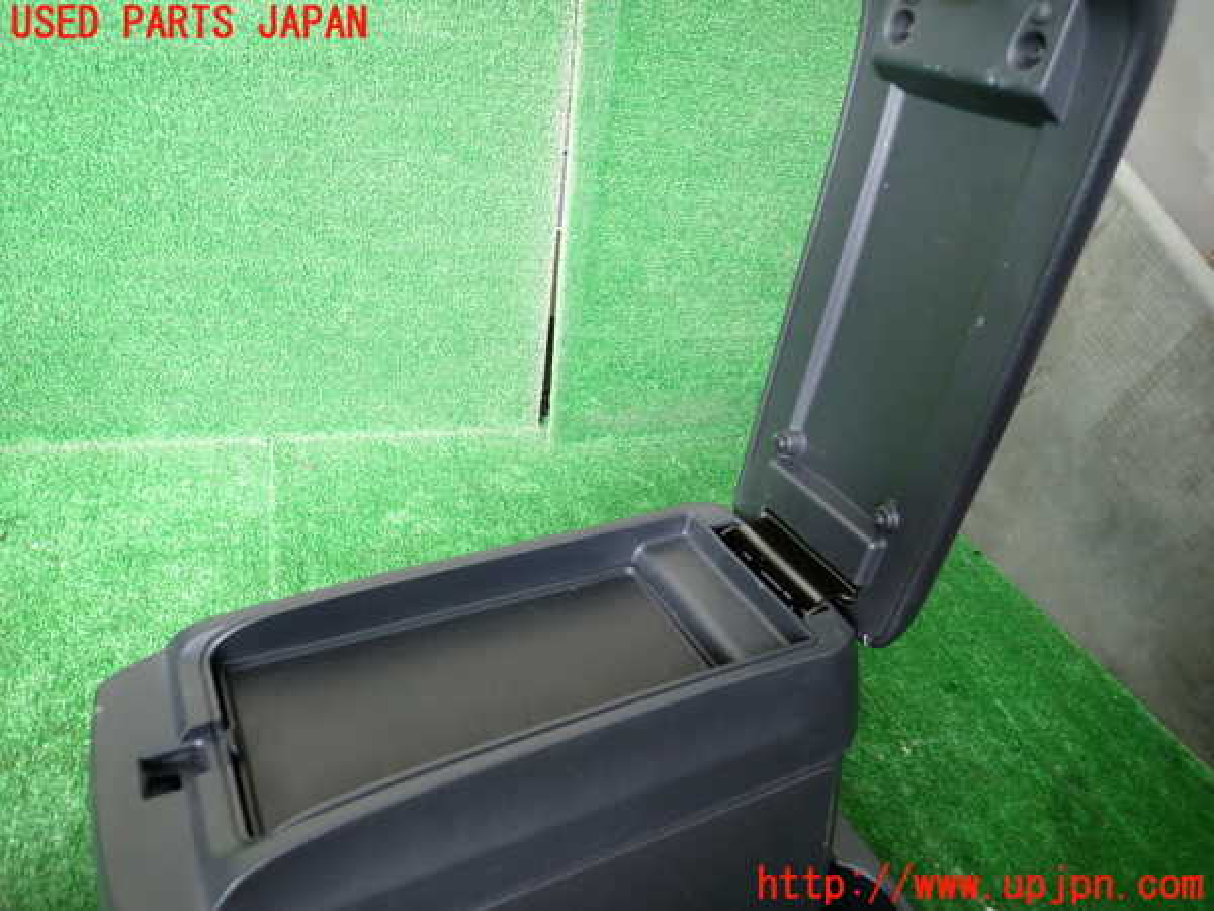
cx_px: 607
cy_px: 456
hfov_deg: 69.4
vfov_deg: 54.9
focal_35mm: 25
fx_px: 877
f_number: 2
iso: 200
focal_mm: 4.5
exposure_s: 1/40
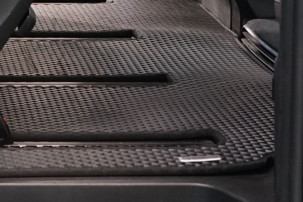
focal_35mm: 162
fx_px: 1363
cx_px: -113
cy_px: -184
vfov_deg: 8.1
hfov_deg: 12.2
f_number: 4.5
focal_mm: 31
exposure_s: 1/20
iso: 1000
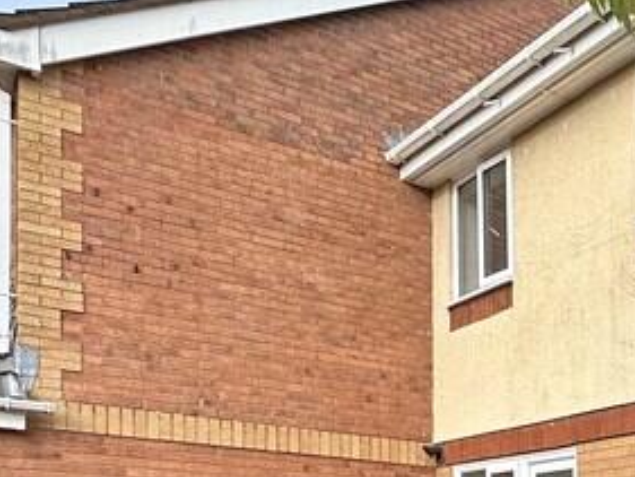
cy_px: 540
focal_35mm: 51
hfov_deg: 28.1
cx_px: 897
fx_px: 936
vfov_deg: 26.1
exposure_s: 1/545
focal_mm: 2.22
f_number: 2.2
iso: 40
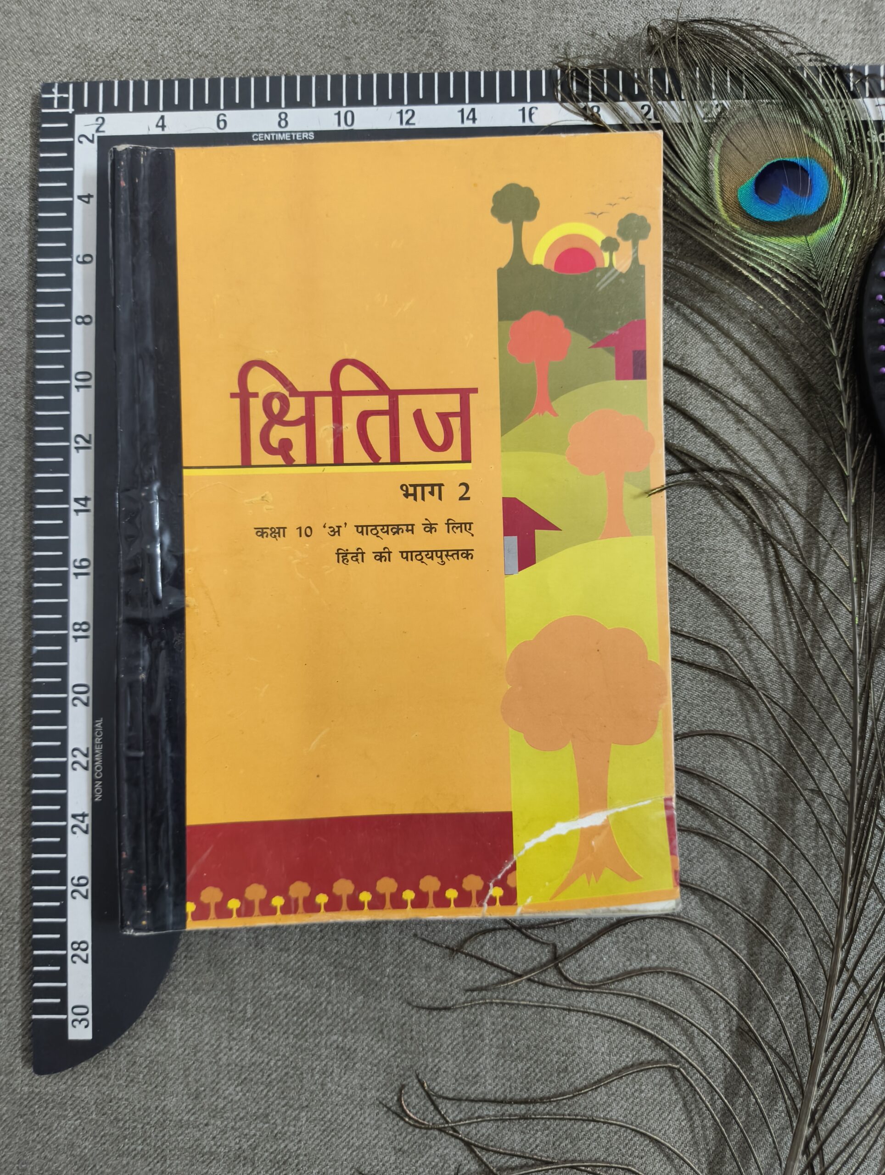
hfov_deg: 56.9
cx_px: 442
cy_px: 588
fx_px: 816
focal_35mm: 24
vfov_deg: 71.5
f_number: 1.87
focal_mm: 5.56
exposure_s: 1/14.3
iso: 1689
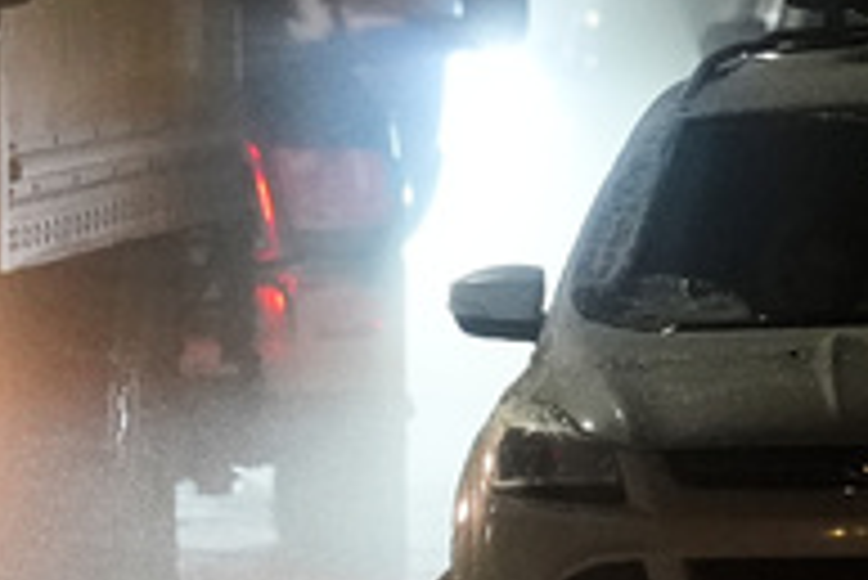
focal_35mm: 902
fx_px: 21764
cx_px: 886
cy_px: -326
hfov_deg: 2.3
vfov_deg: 1.5
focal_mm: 170
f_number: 2.8
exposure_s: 1/320
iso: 4000
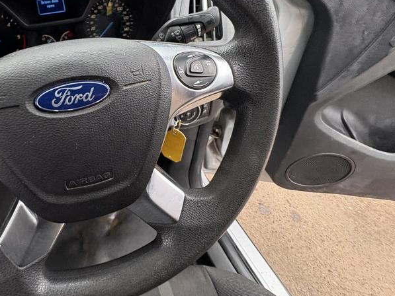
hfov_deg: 73.5
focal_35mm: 21
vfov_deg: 62.5
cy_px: 108
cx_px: 100
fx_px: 240
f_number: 2.2
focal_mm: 2.22
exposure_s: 1/97
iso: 200
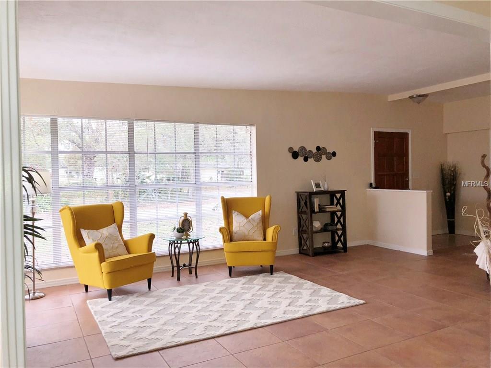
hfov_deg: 63.4
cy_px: 184
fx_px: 397
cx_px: 246
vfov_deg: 49.7
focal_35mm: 28
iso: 40
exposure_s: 1/120
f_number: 1.8
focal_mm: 3.99
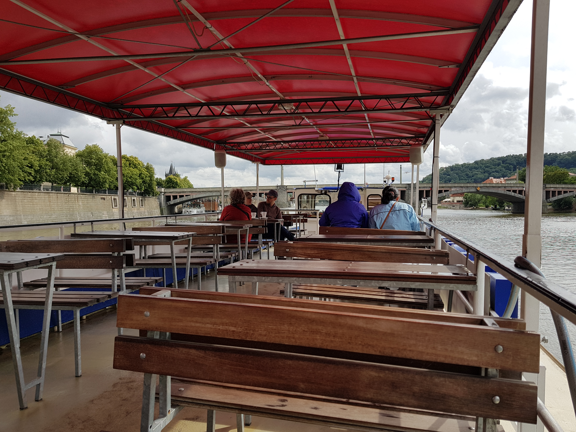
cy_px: 216
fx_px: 433
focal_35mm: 26
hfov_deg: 67.3
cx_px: 288
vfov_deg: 53.1
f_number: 1.7
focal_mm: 4.2
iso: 40
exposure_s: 1/2184
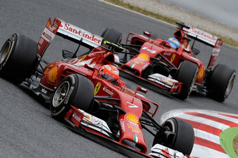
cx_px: 119
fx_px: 3305
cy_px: 79
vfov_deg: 2.7
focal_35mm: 500
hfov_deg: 4.1
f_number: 13
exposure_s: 1/1250
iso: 800
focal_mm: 500
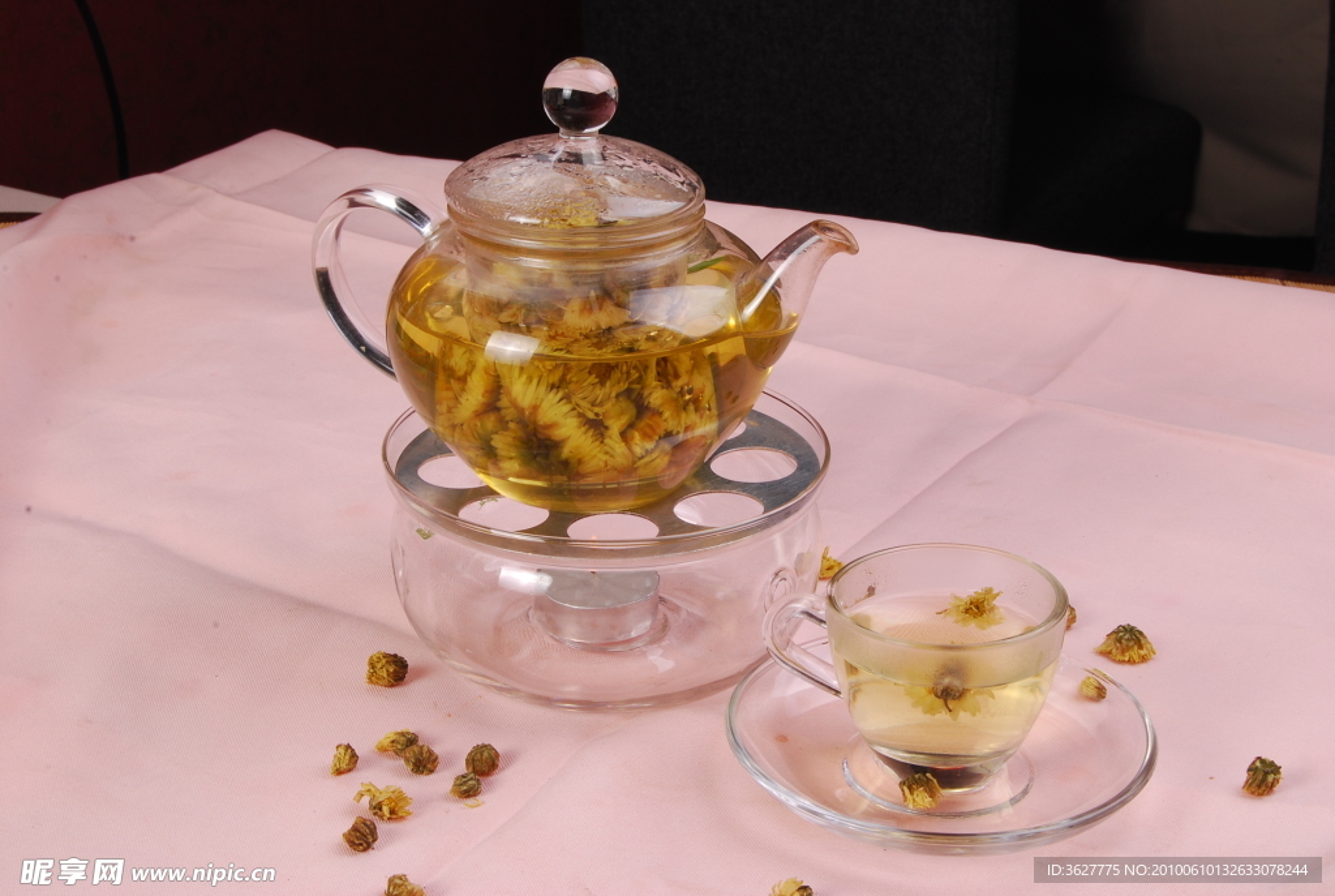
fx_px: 2508
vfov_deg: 20.2
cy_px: 448
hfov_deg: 29.8
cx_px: 668
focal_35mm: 68
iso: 100
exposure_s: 1/125
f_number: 22
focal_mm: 45
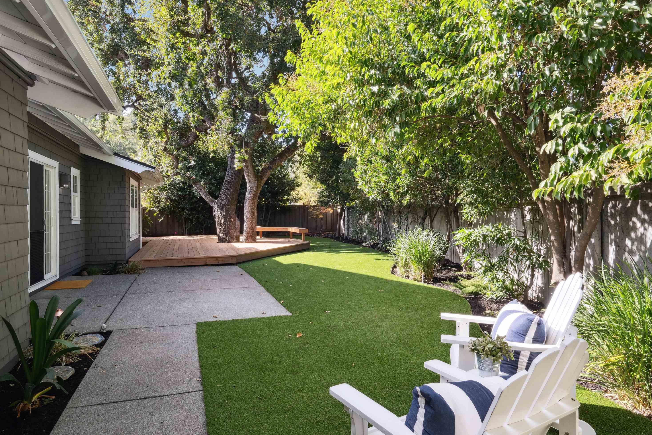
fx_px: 390
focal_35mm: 22
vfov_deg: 58.3
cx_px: 324
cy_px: 215
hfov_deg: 79.8
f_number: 16
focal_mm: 20.5
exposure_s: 1/40
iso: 320
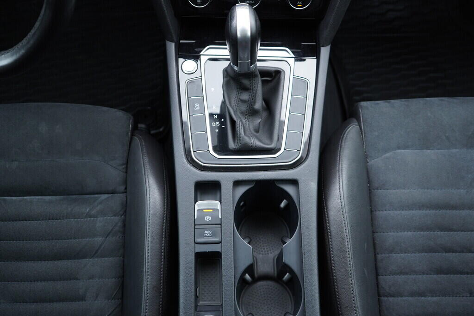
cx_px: 237
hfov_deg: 53.1
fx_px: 474
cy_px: 158
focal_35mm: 36
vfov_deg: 36.9
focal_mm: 24
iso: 320
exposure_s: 1/40
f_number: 2.8
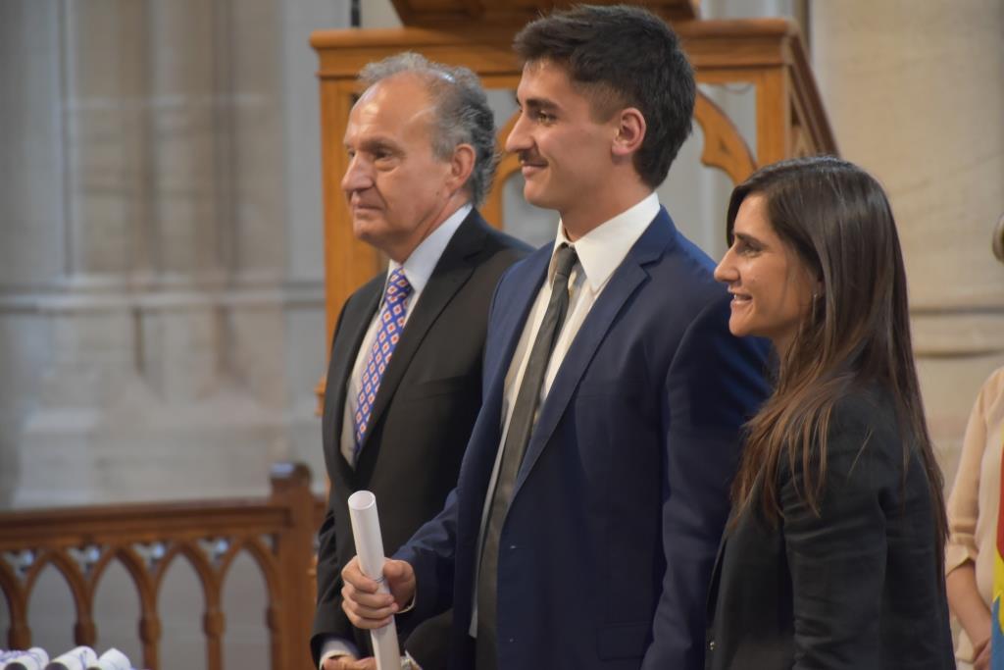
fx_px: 5857
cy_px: 335
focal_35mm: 210
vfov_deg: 6.5
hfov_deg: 9.8
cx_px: 502
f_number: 5.6
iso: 1250
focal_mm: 140
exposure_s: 1/13
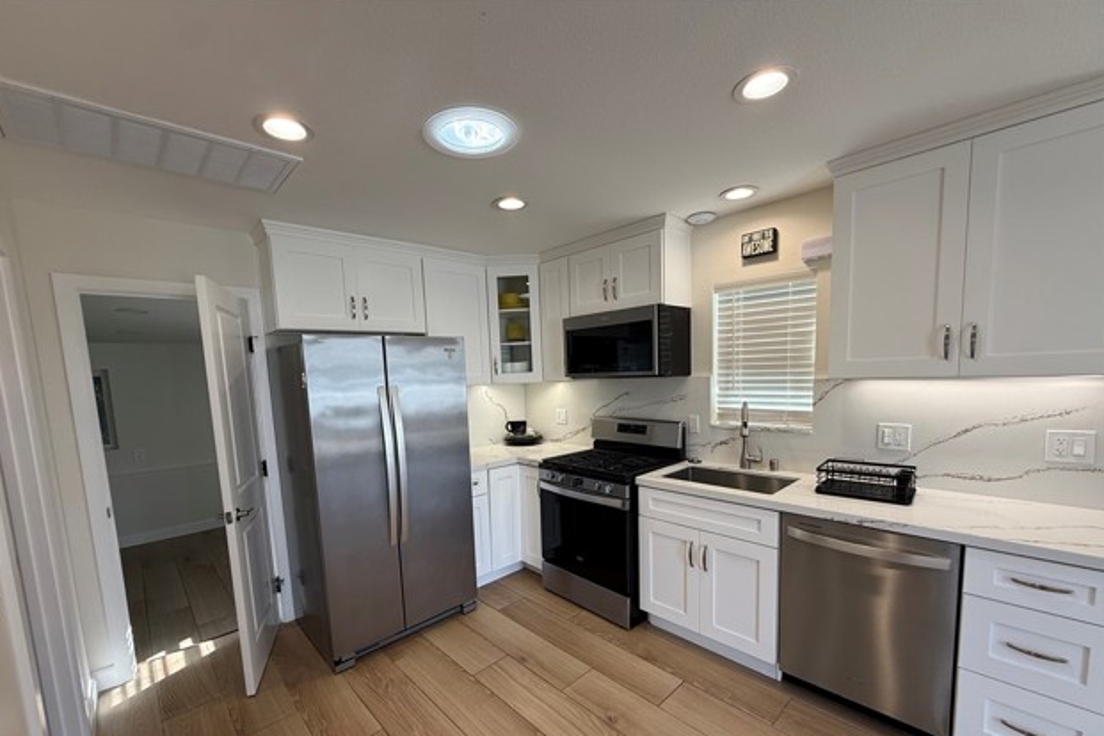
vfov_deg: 76.9
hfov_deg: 100.4
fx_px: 460
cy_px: 421
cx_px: 546
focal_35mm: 15
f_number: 2.2
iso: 64
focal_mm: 2.22
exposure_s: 1/120
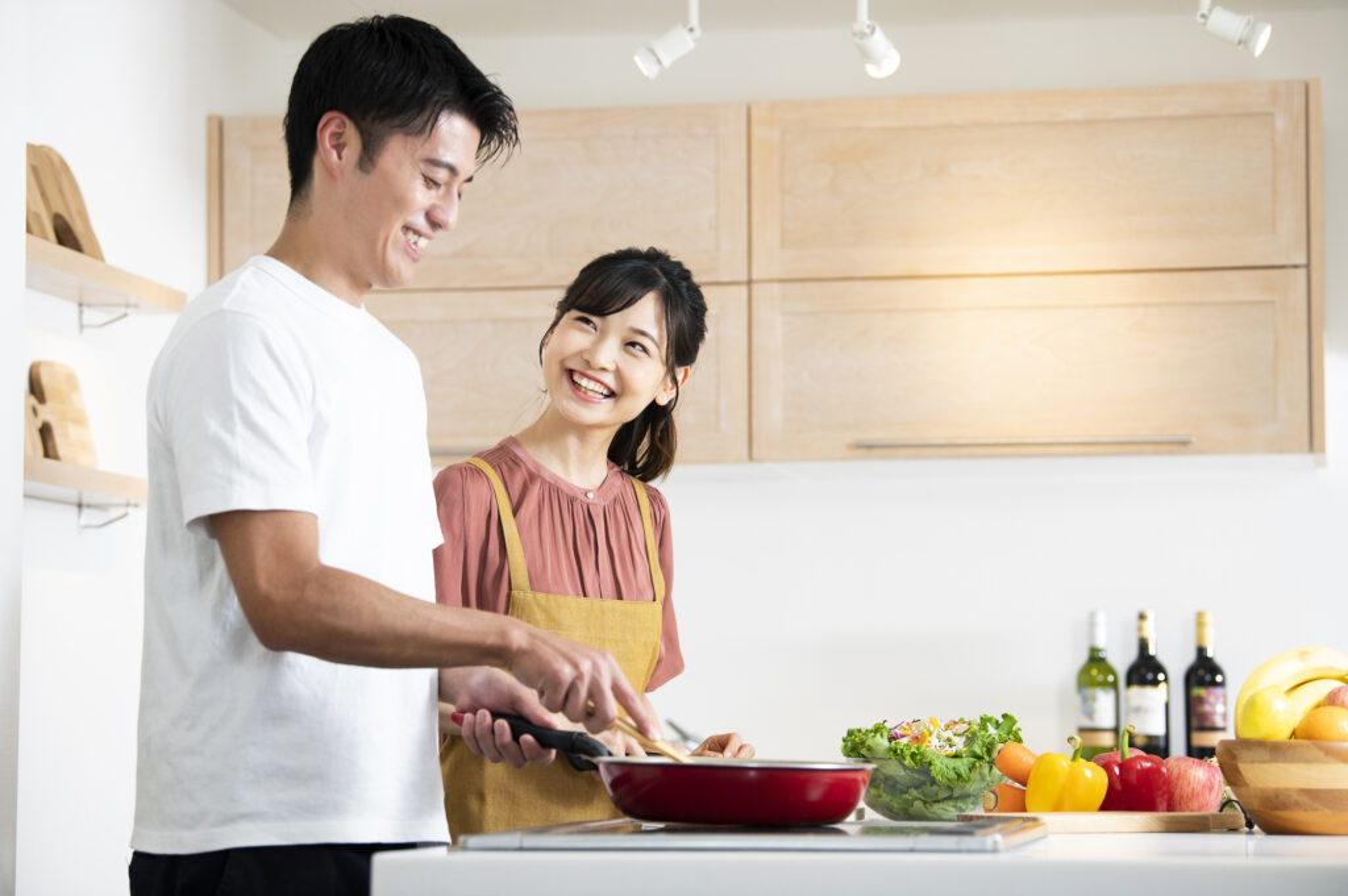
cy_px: 448
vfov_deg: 13.4
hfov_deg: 20.0
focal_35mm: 102
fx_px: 3816
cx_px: 674
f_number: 4
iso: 800
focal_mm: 102
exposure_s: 1/250
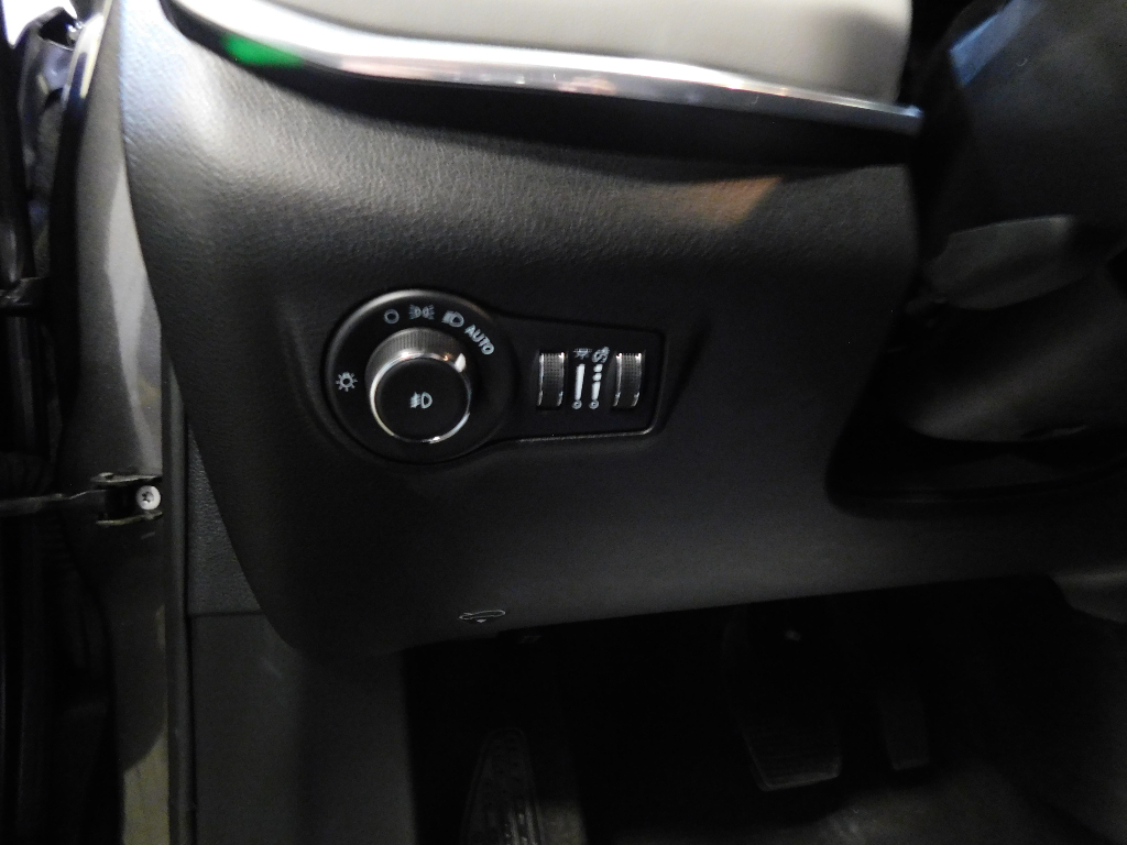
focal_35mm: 23
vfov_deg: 58.9
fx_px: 749
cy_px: 422
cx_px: 564
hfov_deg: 73.9
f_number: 3
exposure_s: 1/4
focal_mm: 4
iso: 800
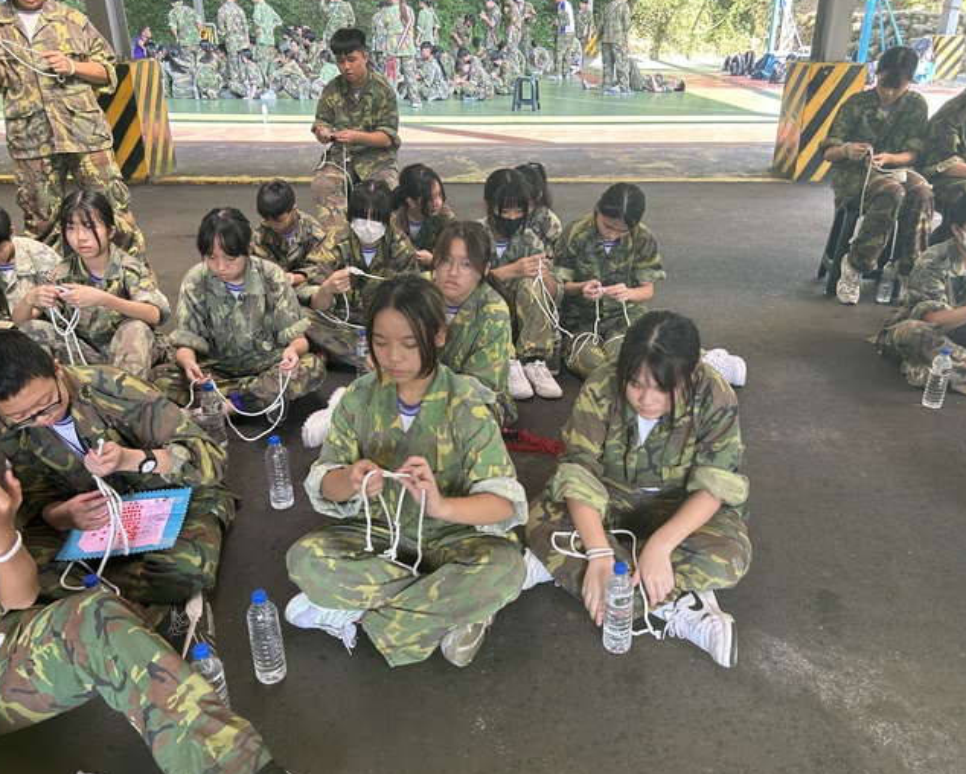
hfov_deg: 62.2
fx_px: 801
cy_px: 389
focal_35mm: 28
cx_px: 491
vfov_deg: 51.6
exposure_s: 1/121
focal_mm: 5.7
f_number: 1.5
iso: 100
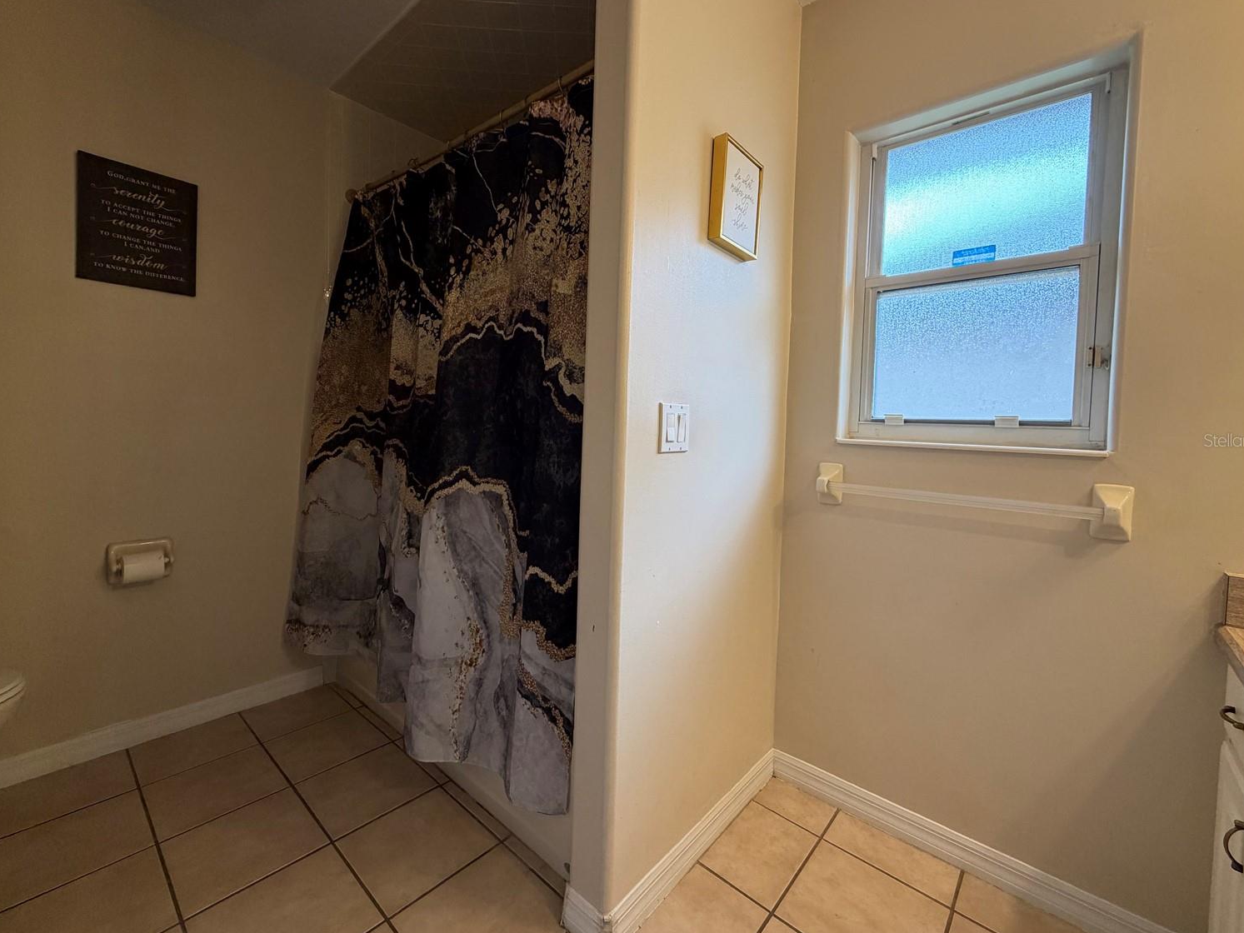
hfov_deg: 98.2
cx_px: 616
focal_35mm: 15
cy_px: 440
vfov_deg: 81.7
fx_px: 539
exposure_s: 1/60
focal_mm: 2.22
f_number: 2.2
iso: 160
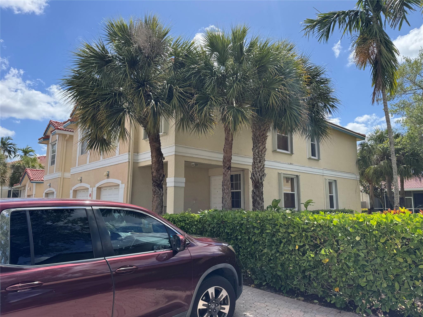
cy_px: 158
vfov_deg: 56.8
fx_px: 293
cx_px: 212
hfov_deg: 71.6
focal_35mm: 24
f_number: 1.78
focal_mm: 6.76
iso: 80
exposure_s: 1/3247
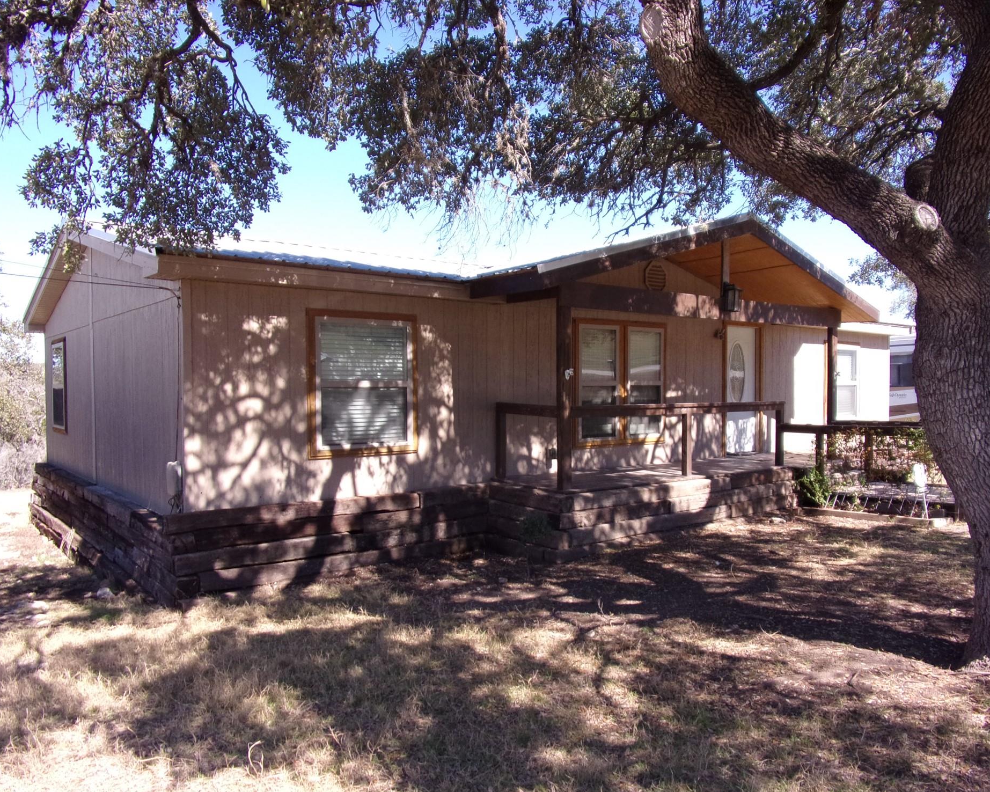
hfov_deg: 66.0
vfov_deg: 54.9
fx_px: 762
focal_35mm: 26
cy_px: 410
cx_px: 517
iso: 80
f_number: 3.3
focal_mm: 4.3
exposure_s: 1/400
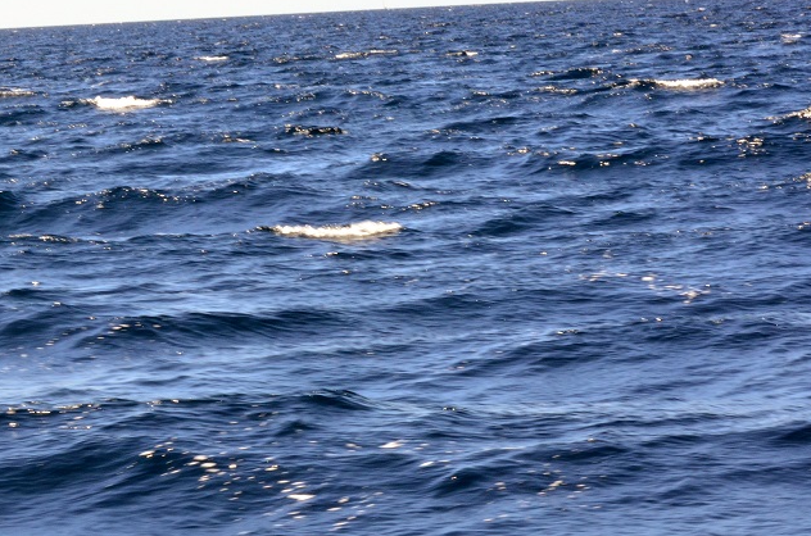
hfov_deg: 11.1
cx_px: 366
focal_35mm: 185
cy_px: 264
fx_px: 4157
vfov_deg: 7.4
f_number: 32
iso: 640
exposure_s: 1/60
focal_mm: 78
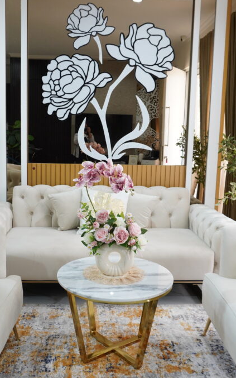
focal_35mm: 37
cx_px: 99
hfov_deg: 34.4
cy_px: 188
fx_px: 381
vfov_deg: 52.8
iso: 800
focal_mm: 16
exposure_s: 1/40
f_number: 5
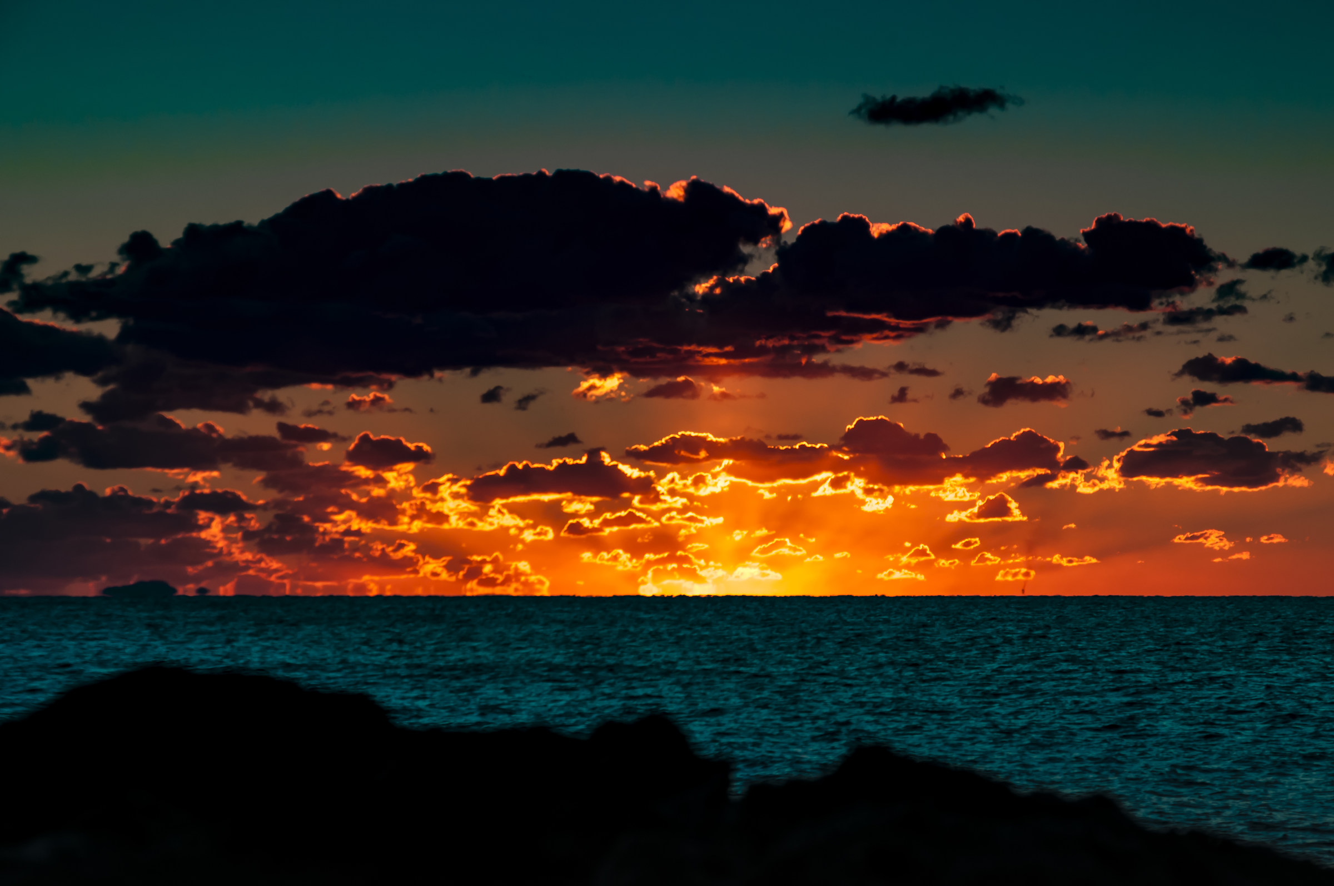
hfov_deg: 11.8
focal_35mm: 174
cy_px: 443
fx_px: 6440
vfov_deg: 7.9
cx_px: 667
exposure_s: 1/125
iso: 100
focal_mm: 116
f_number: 11
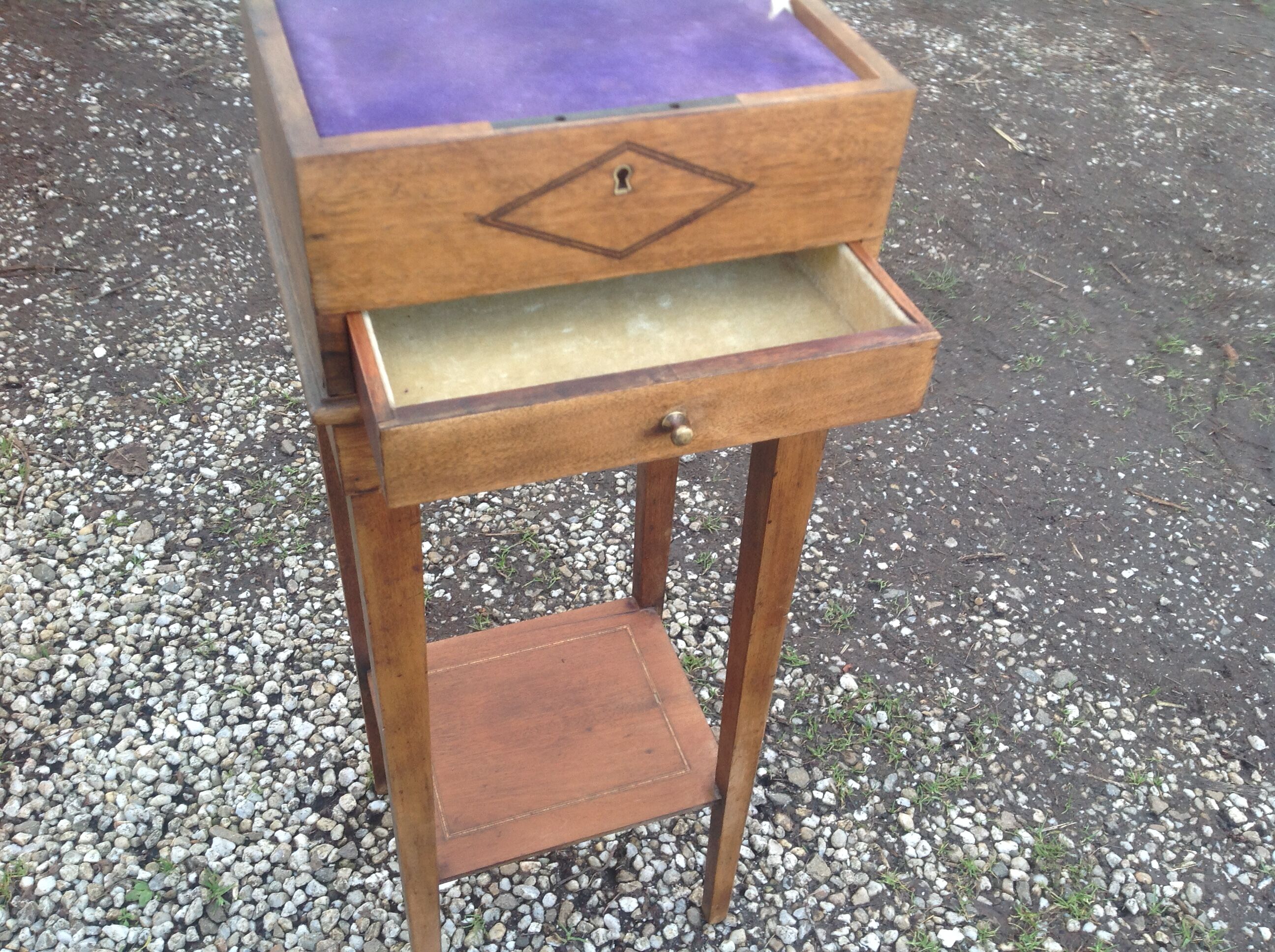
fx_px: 1287
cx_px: 638
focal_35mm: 35
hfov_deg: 52.7
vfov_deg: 40.6
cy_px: 476
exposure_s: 1/60
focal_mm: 4.28
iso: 50
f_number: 2.4
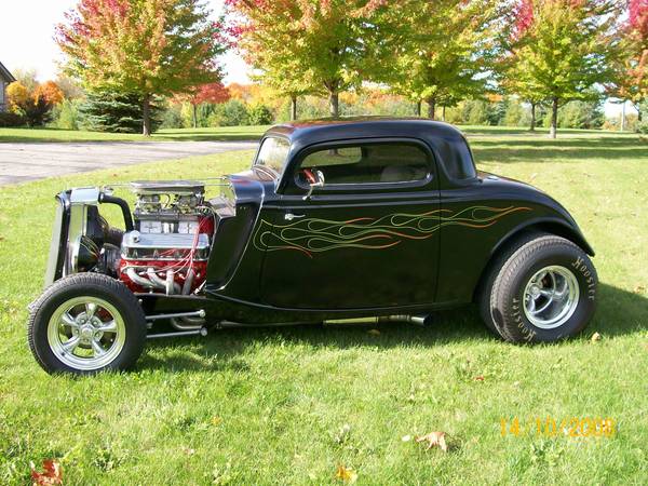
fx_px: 674
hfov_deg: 51.4
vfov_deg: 39.7
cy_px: 243
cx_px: 324
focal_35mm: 36
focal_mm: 6
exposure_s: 1/408
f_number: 2.7
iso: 80
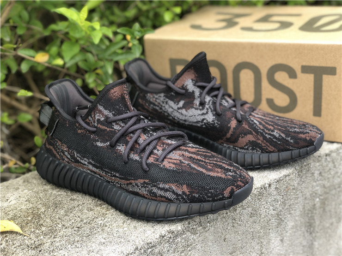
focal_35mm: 52
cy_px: 128
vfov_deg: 28.0
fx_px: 514
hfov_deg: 36.8
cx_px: 171
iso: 20
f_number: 2.4
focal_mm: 6
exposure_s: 1/120
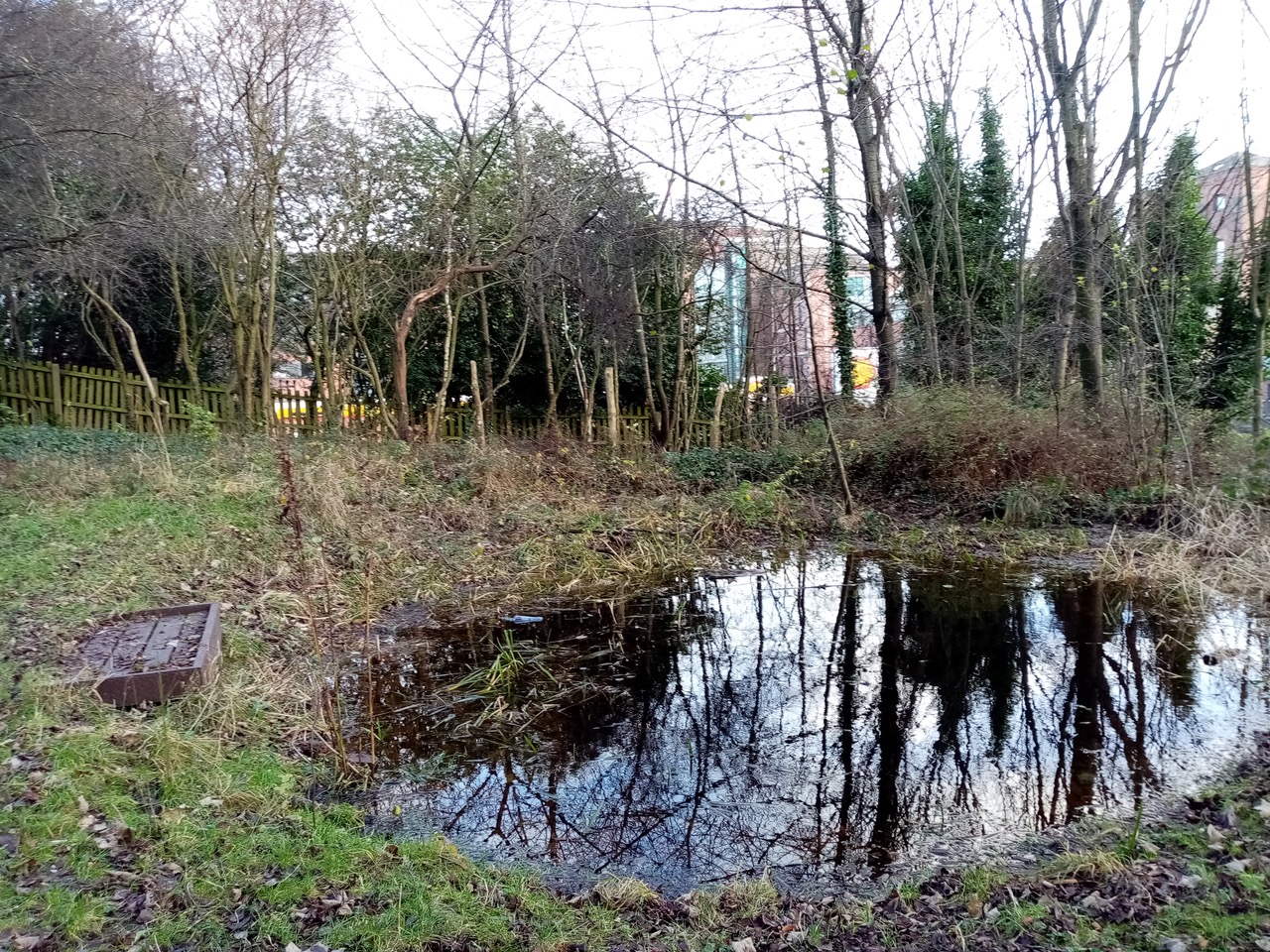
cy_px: 476
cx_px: 635
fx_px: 954
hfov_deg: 67.3
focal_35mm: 26
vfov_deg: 53.1
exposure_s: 1/50
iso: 117
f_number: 1.8
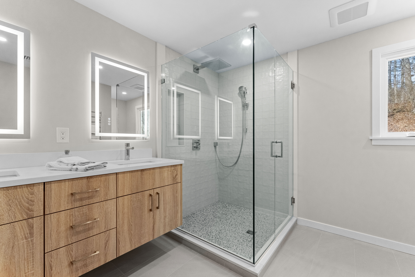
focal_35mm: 15
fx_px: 175
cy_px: 138
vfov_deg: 76.6
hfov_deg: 99.6
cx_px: 208
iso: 3200
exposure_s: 1/30
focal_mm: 15.2
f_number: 11
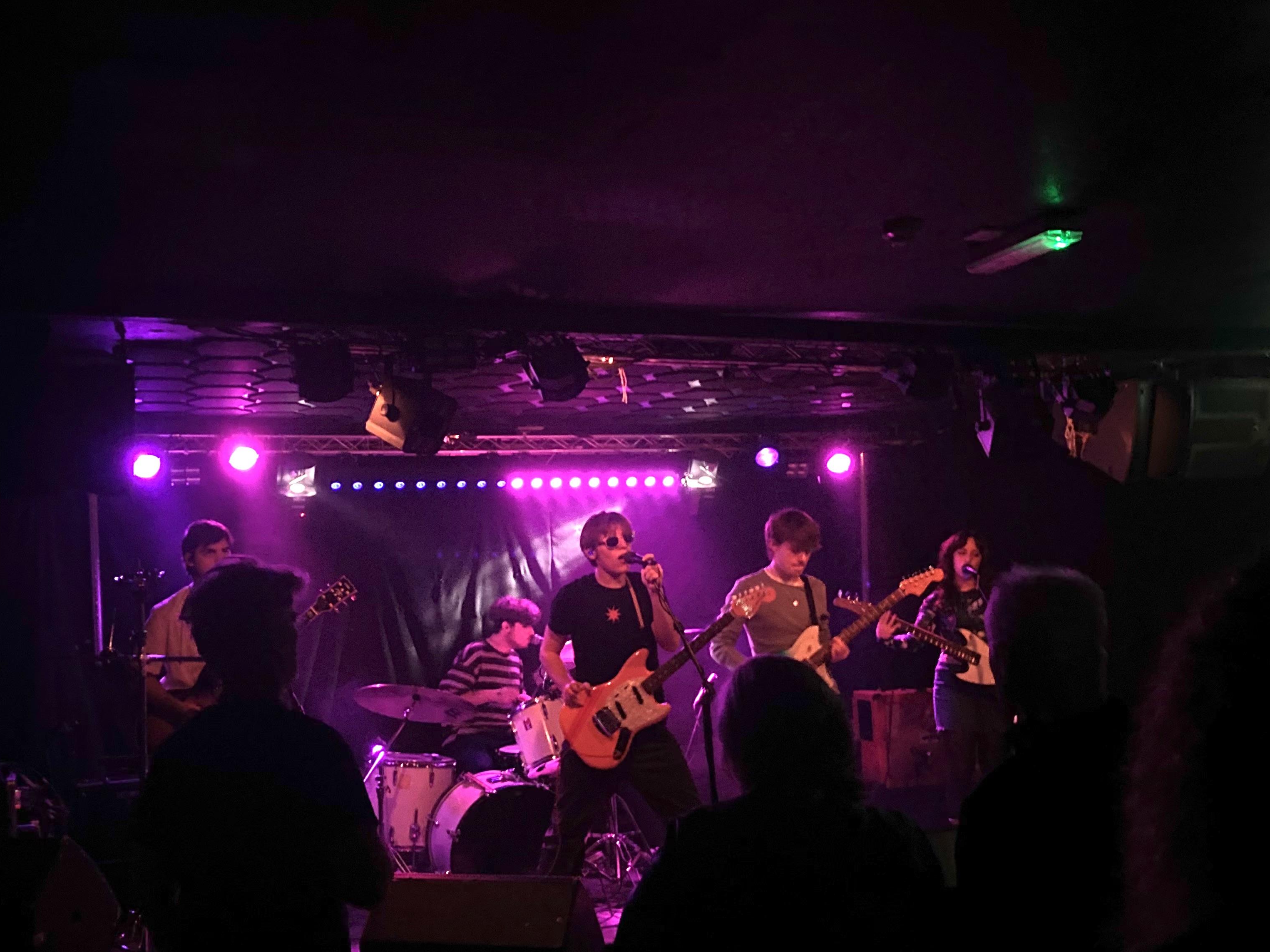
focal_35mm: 37
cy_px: 516
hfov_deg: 50.1
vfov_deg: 38.6
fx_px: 1357
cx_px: 567
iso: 640
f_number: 1.8
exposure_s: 1/19
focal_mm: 3.99
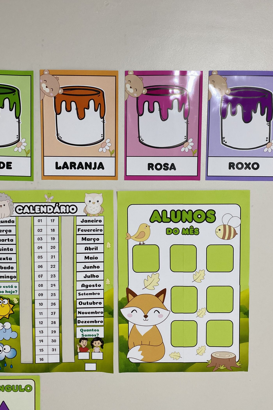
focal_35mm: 33
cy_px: 181
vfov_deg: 57.1
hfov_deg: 39.9
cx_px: 119
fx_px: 375
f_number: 1.8
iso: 200
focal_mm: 4.25
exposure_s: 1/60
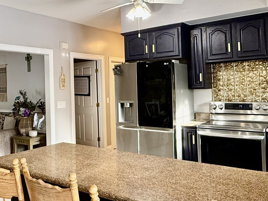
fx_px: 287
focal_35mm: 37
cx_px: 80
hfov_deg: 48.9
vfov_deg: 38.6
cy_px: 83
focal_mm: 2.22
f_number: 2.2
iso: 200
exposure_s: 1/60
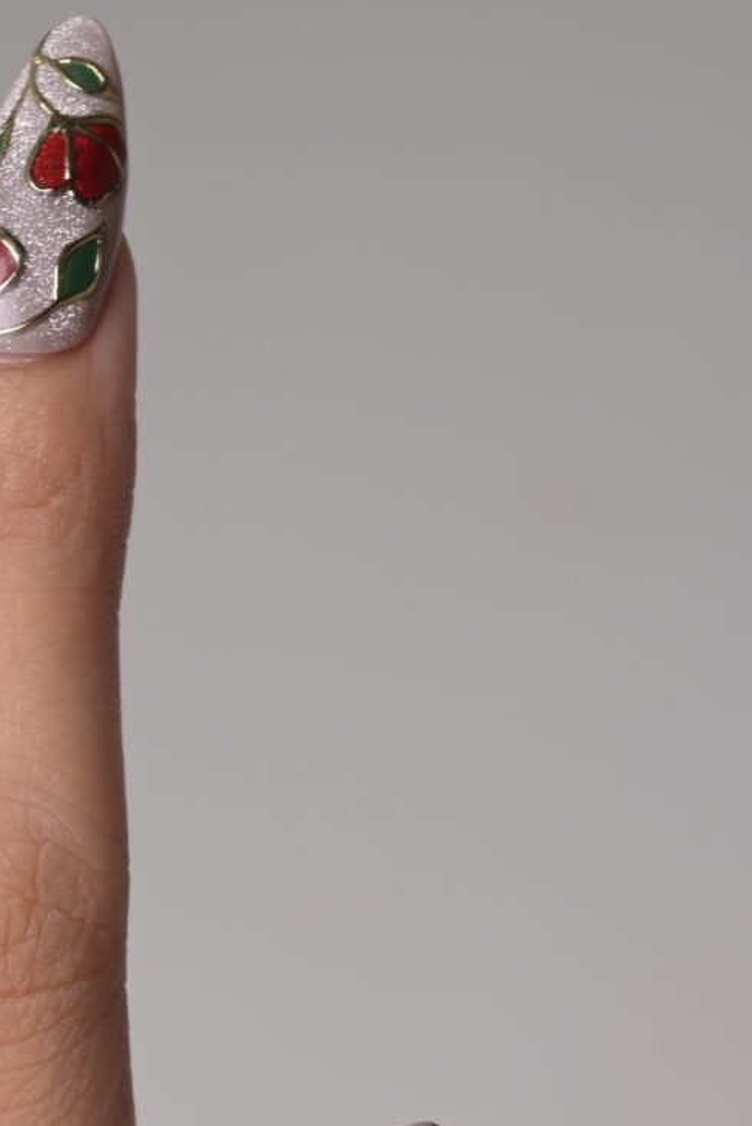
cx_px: -78
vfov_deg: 8.2
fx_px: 7669
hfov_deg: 5.6
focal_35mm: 245
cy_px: 1647
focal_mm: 70
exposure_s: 1/160
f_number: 9
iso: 160
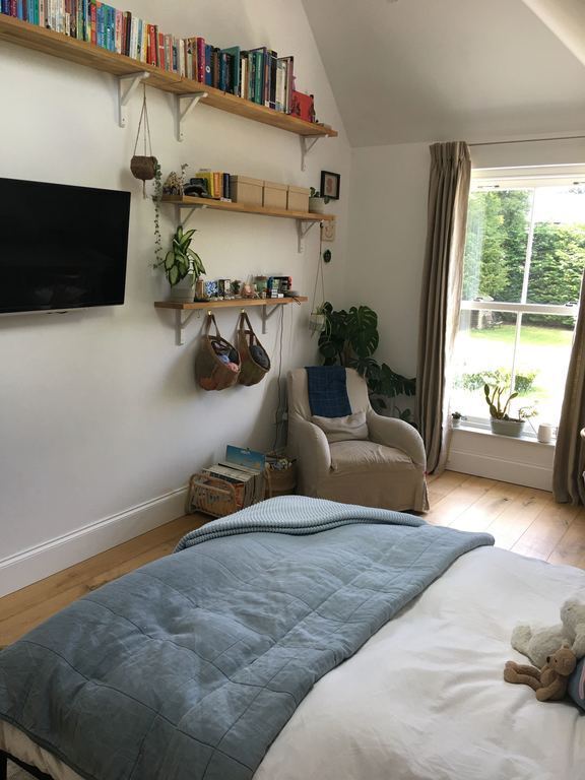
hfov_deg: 48.2
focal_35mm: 29
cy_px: 390
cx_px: 292
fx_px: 653
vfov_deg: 61.7
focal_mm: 4.15
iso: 25
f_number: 2.2
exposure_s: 1/33
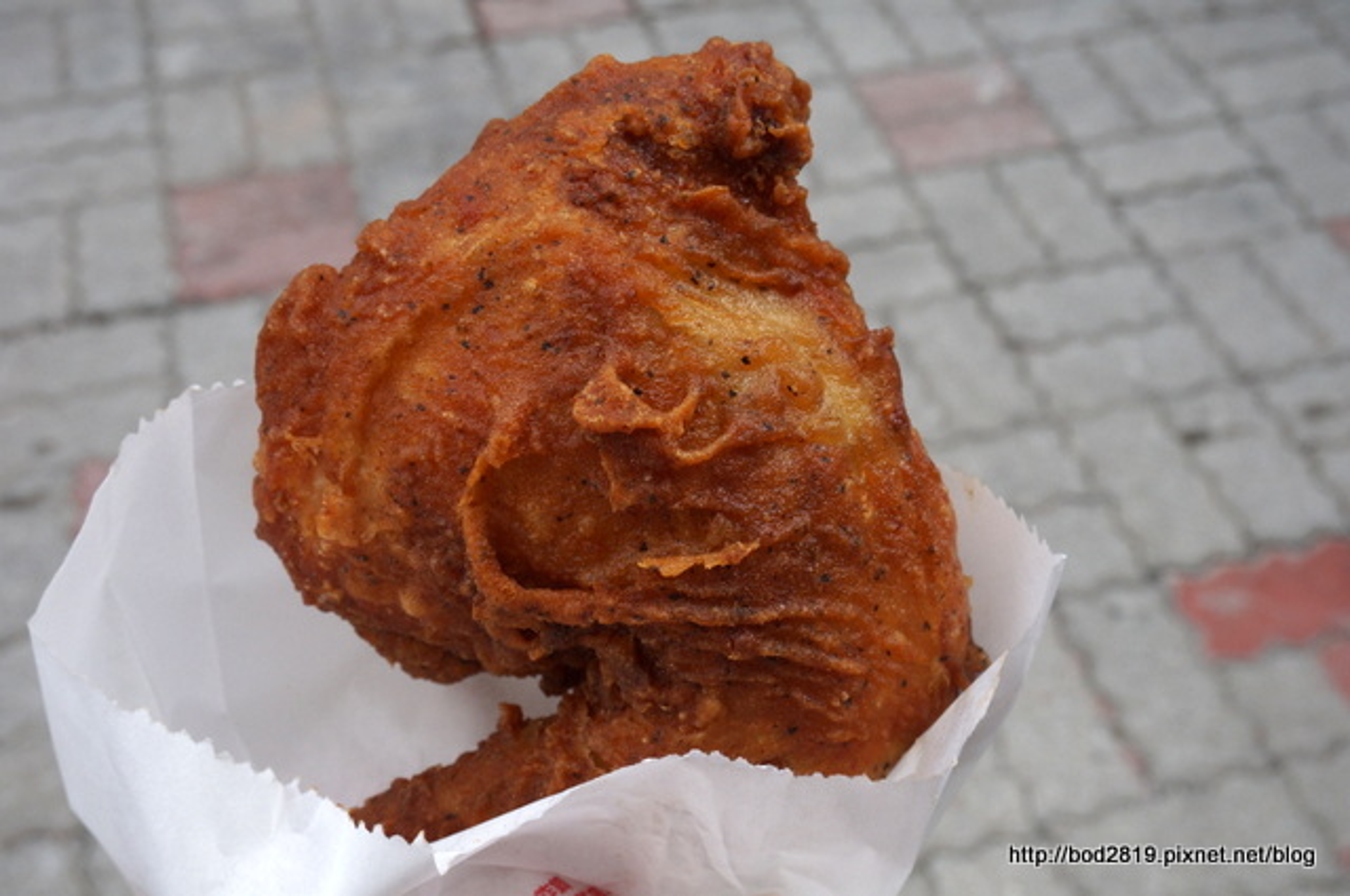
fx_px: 1573
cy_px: 448
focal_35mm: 42
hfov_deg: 46.5
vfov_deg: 31.8
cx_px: 675
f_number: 10
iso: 200
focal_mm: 28
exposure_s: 1/100
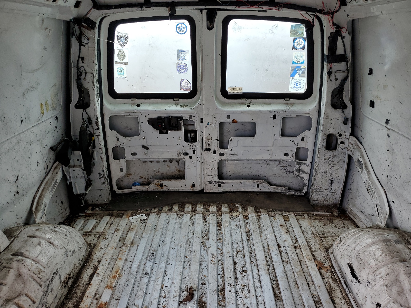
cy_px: 154
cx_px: 206
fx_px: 309
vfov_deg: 53.1
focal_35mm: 26
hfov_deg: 67.3
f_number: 1.5
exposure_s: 1/455
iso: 50
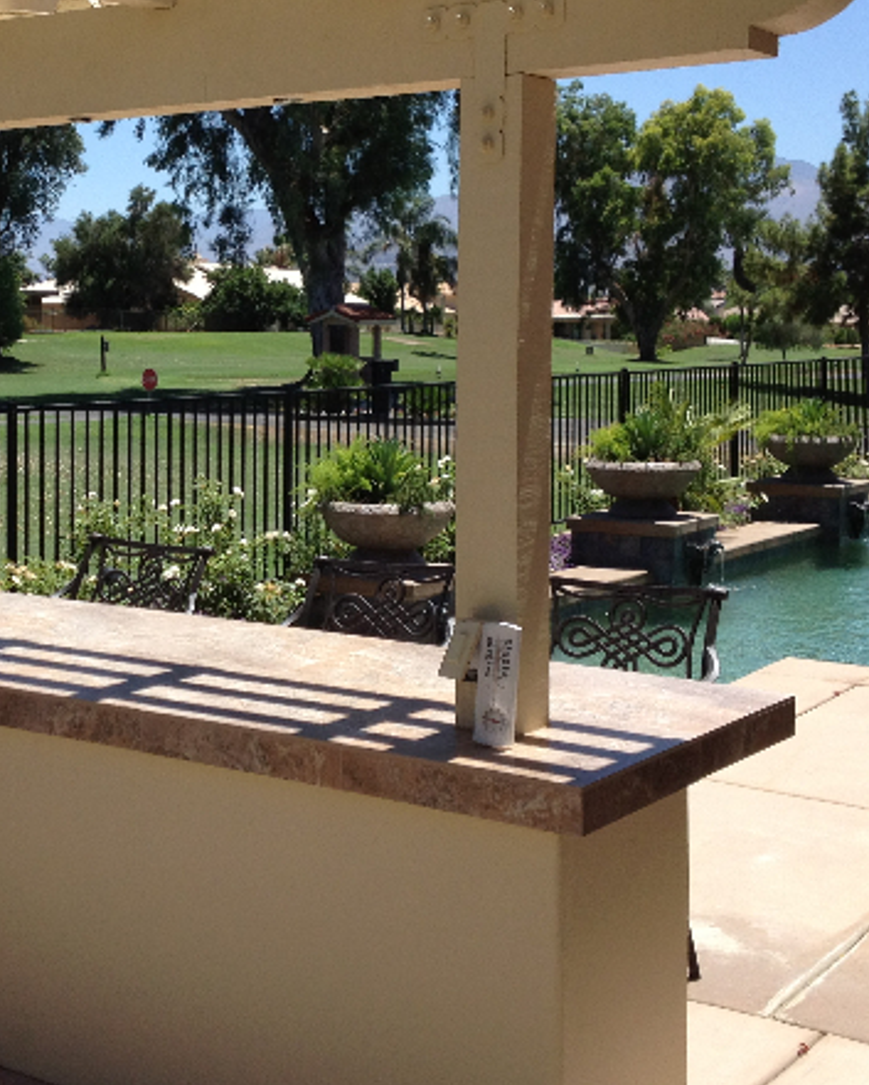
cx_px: 212
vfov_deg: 30.4
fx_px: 1993
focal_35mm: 62
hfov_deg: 24.3
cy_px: 421
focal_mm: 4.28
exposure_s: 1/1783
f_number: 2.4
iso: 64
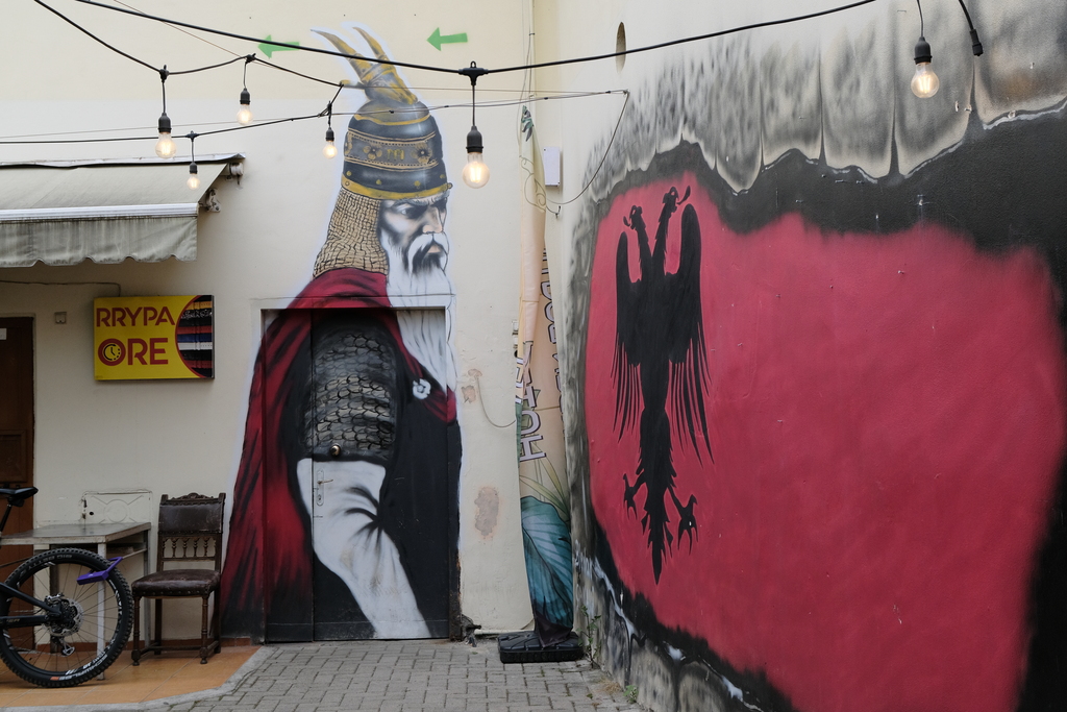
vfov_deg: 32.6
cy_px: 356
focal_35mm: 41
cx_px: 534
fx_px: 1215
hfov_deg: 47.4
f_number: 5.6
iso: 640
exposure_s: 1/400
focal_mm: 27.4
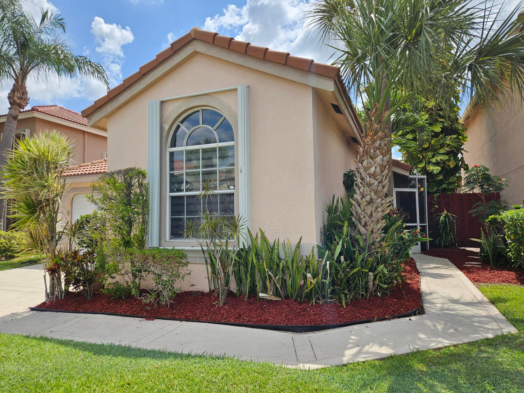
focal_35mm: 23
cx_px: 262
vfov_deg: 58.9
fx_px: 348
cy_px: 196
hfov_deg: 73.9
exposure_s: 1/2027
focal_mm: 5.4
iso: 25
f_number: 1.8
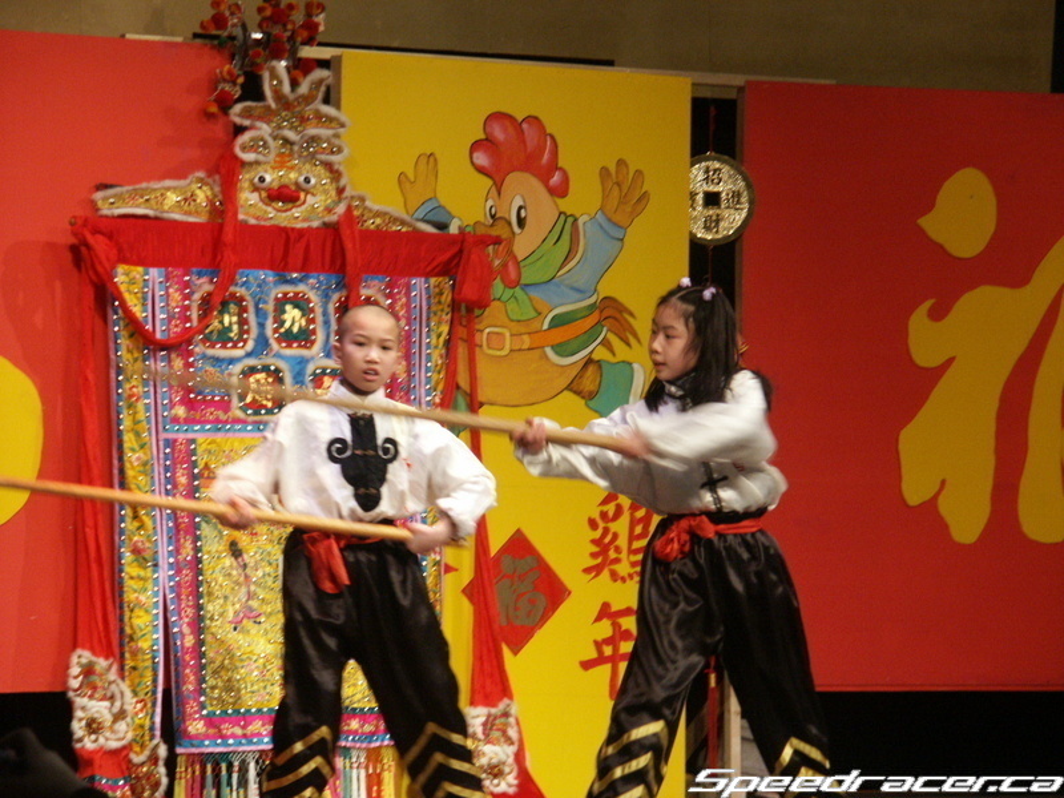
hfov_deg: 10.4
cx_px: 532
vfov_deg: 7.8
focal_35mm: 191
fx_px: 5871
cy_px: 399
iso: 200
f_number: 3.5
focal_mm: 48.25
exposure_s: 1/45
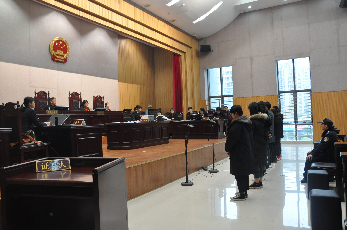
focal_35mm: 27
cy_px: 115
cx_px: 174
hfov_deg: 67.4
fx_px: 260
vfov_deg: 47.8
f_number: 6.3
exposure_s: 1/40
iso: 1000
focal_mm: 18
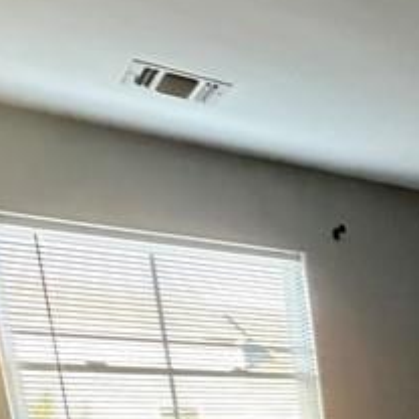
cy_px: 598
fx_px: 835
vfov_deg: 23.5
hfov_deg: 18.2
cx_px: 850
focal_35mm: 61
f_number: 2.2
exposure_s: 1/60
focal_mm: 2.22
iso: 1000
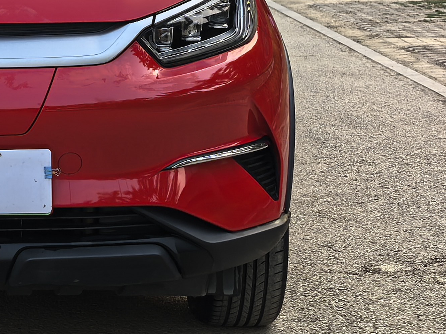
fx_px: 1662
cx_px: -77
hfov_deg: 14.8
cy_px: -72
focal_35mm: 129
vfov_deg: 11.3
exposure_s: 1/189
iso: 50
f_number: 2
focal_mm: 6.98
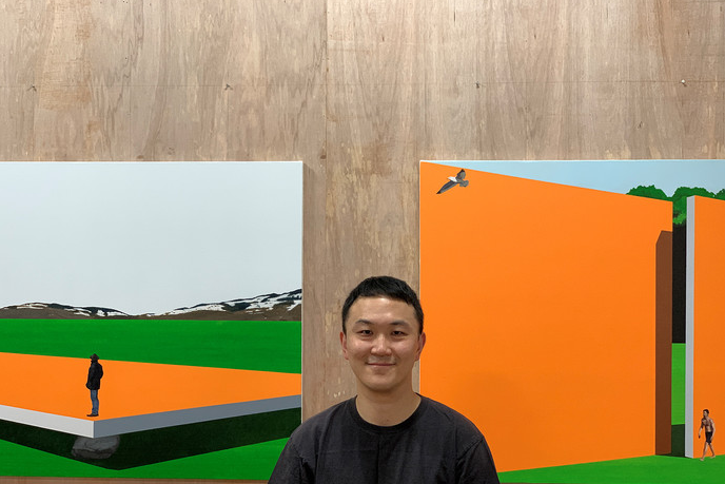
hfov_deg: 36.2
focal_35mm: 55
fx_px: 1108
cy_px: 272
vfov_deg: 24.6
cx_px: 359
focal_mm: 6
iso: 125
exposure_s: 1/77
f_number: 2.4
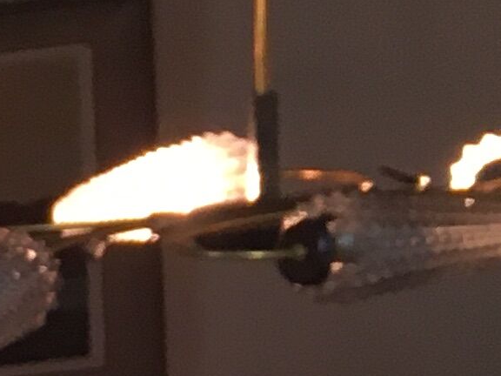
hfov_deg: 7.8
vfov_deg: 7.2
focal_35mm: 203
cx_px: -1246
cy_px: 533
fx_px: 2938
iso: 80
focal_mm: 4.15
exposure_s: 1/33
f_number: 2.2
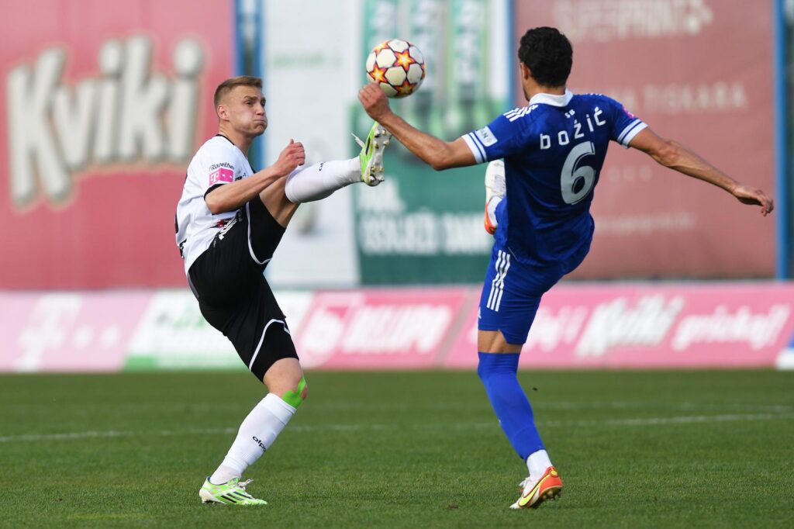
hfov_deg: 6.9
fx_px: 6614
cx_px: 397
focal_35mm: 300
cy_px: 264
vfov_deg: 4.6
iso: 125
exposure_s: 1/1250
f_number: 4
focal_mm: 300
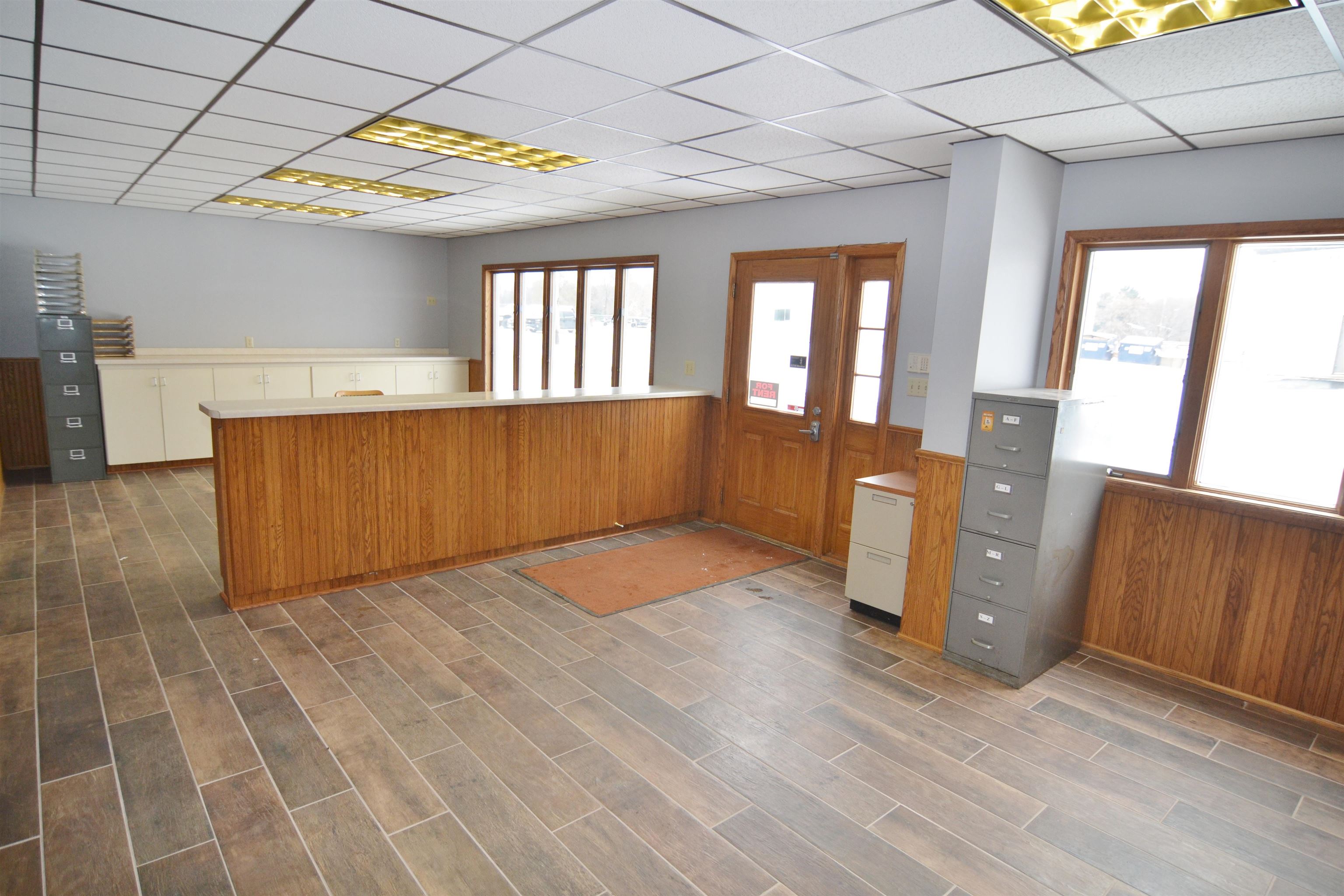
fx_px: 672
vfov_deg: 67.4
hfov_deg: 90.0
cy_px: 448
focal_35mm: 18
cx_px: 672
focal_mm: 12
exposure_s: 1/80
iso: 400
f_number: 4.5
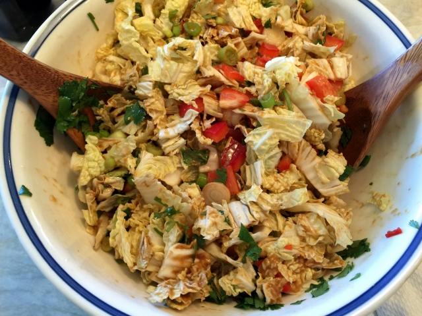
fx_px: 354
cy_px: 158
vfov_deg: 48.2
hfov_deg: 61.7
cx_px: 211
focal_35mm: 29
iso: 50
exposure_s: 1/15
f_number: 2.2
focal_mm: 4.15
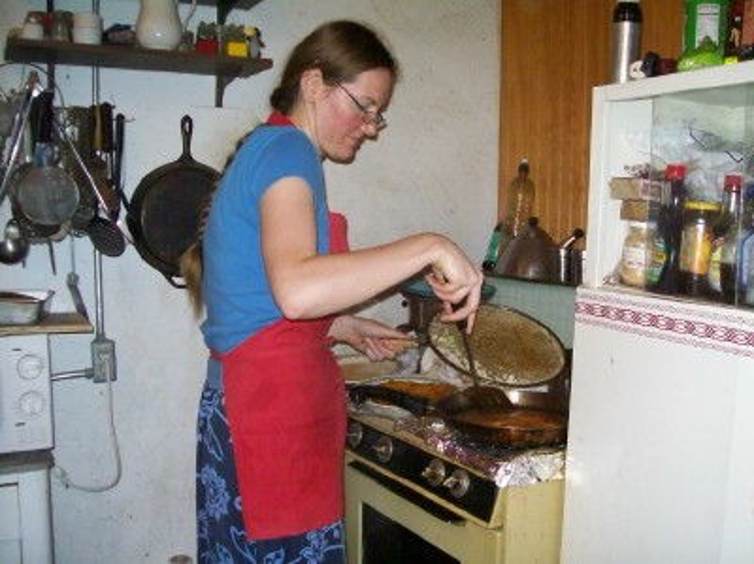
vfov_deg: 39.6
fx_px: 783
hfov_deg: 51.4
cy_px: 282
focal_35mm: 36
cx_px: 377
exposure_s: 1/64
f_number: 2.7
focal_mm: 6
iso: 160
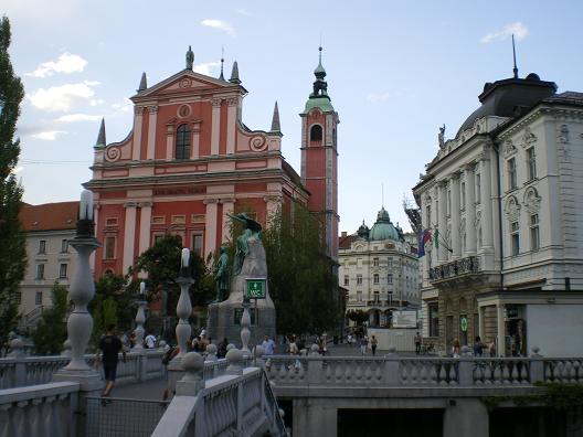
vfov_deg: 37.7
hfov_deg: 49.0
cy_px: 218
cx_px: 292
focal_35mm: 38
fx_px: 640
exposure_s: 1/100
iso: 64
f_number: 4.6
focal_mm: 6.3
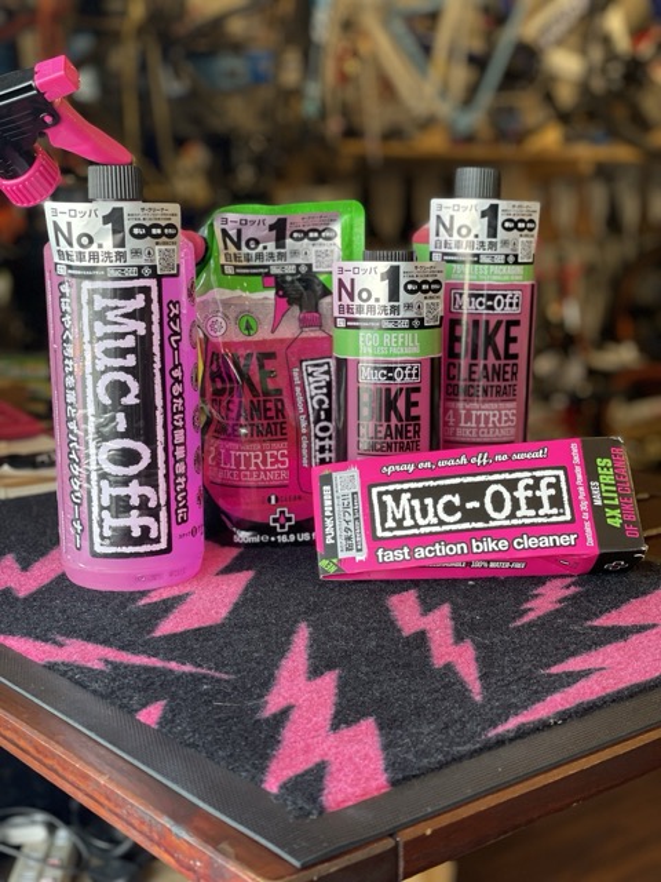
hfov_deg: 28.0
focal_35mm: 52
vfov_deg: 36.8
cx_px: 330
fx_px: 1324
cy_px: 441
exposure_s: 1/120
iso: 100
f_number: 2
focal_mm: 6
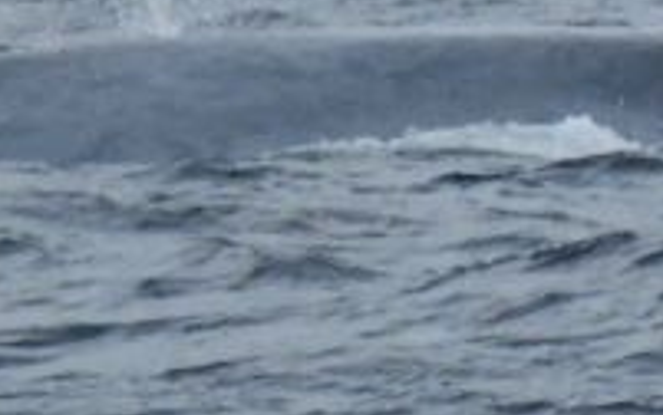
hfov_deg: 0.9
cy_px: -97
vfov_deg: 0.5
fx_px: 43926
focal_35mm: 2429
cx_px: 544
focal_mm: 600
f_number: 6.3
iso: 3600
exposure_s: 1/8000
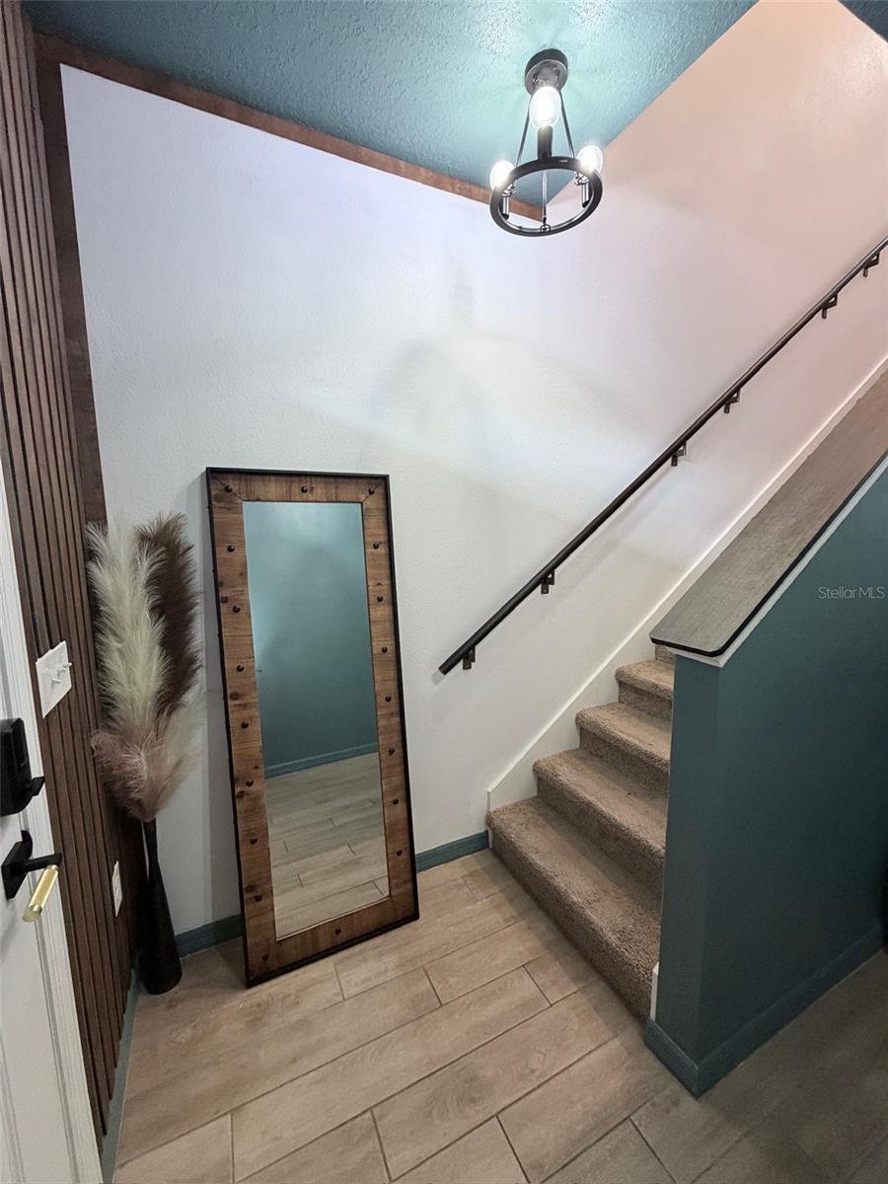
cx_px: 444
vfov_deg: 102.1
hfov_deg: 85.7
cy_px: 592
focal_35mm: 14
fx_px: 479
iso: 320
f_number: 2.2
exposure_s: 1/60
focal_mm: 2.22
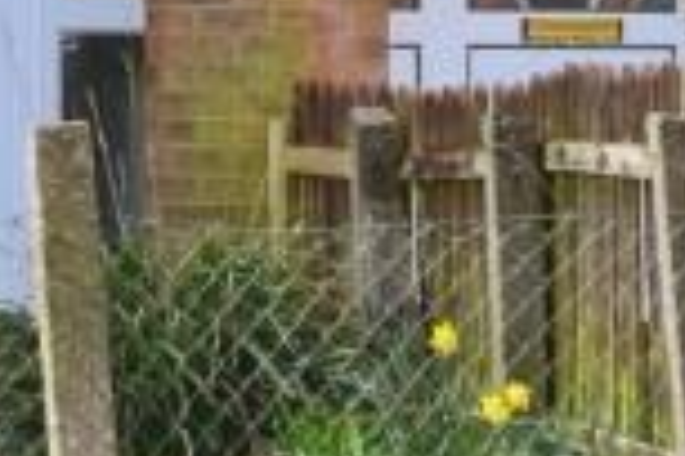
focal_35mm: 281
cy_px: -762
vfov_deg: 4.7
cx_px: -452
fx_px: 5346
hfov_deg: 7.2
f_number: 8
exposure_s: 1/160
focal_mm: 42
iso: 320
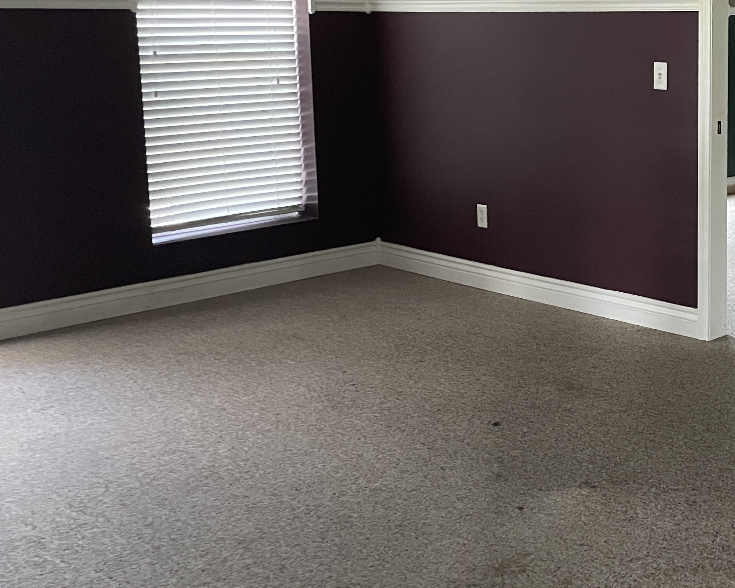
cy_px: 191
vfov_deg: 29.5
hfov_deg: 34.0
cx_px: 701
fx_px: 1109
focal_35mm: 51
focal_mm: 4.2
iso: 500
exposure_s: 1/60
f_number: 1.6
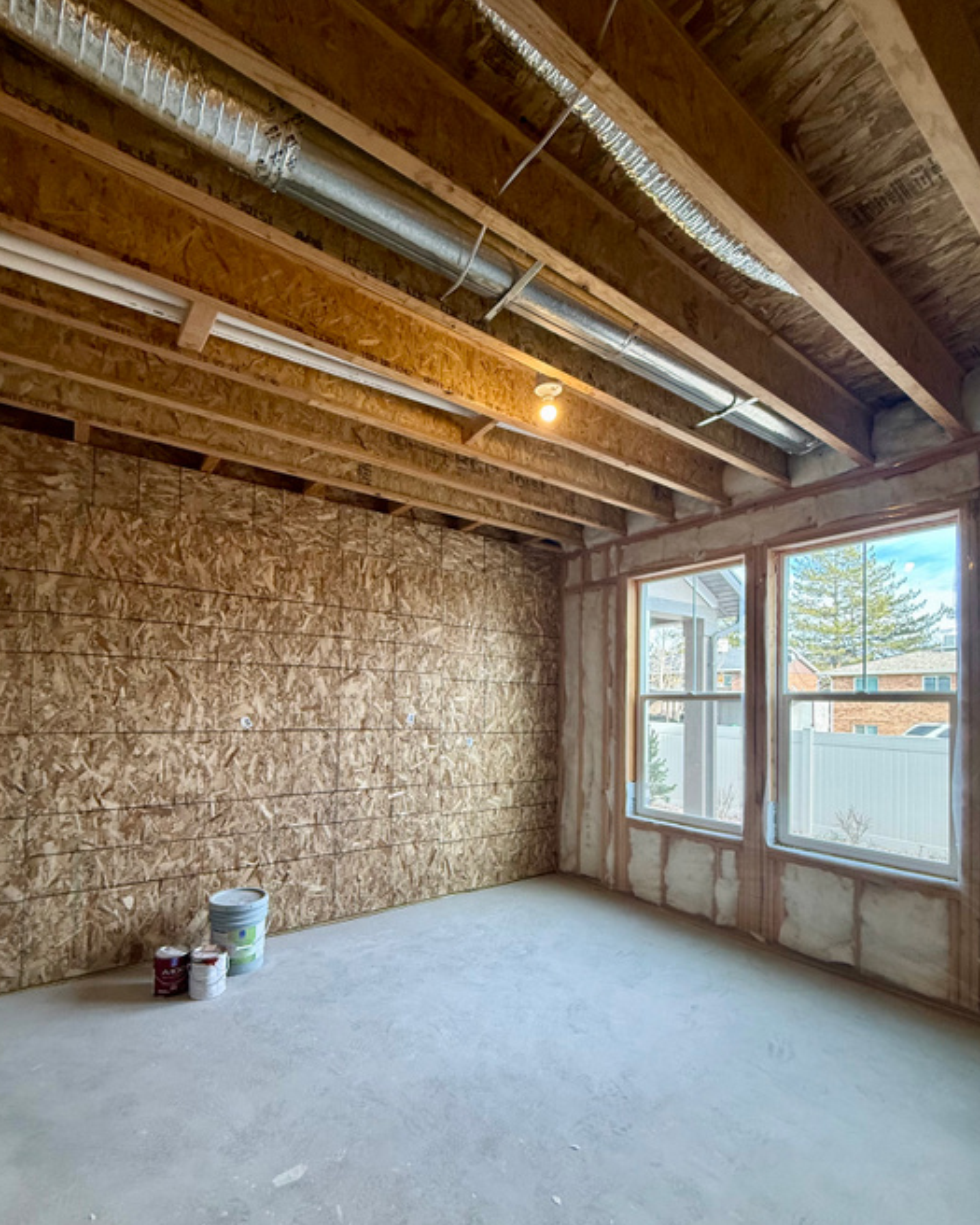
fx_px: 580
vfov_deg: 92.5
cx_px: 467
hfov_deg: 80.3
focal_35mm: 16
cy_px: 697
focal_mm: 2.22
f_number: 2.2
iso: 250
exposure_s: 1/120
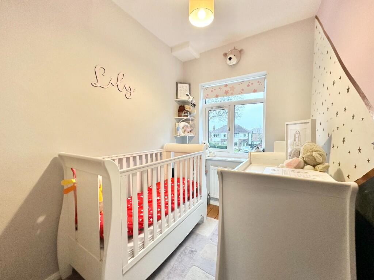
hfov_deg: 102.1
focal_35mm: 14
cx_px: 187
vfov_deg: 85.7
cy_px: 140
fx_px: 151
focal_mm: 2.22
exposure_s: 1/100
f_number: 2.2
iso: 200
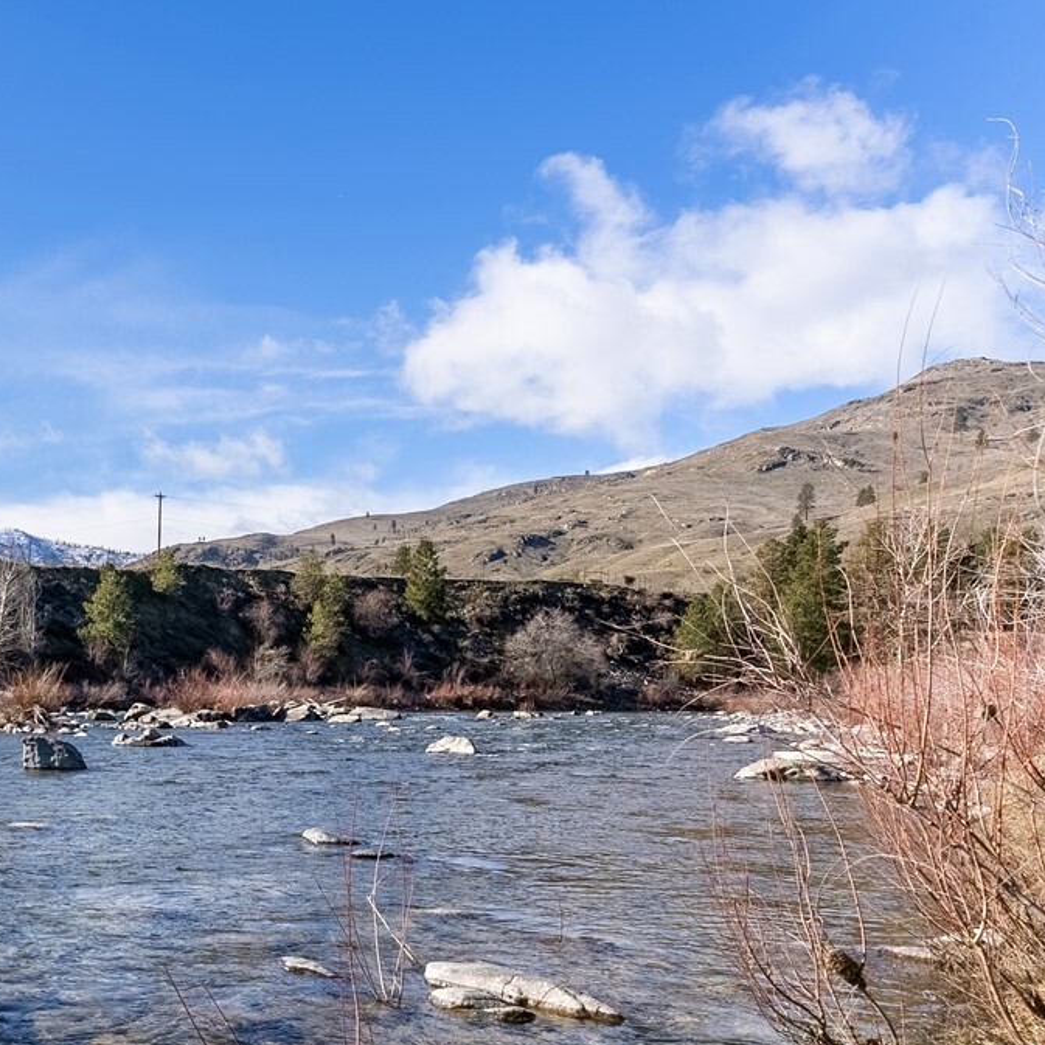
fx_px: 1025
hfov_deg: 43.0
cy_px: 753
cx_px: -86
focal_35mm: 30
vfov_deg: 52.2
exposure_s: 1/3200
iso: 100
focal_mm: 14
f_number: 10
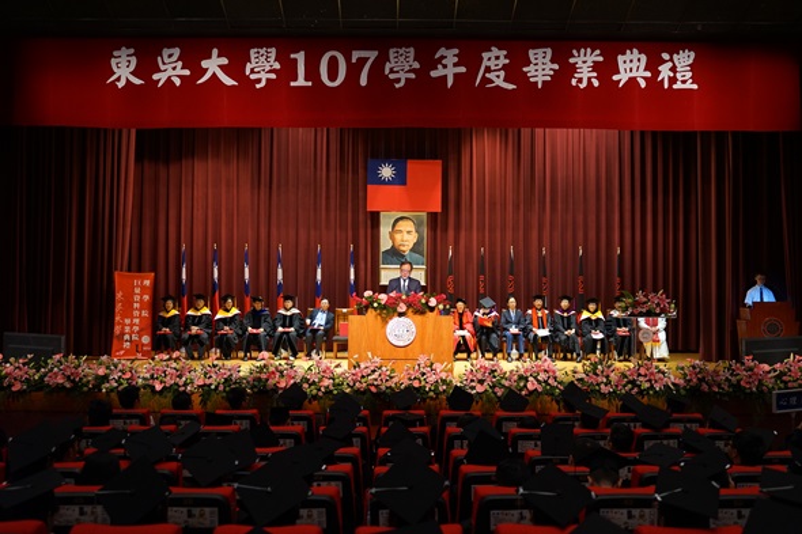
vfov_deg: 38.9
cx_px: 401
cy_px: 267
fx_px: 757
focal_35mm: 34
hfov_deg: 55.8
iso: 1000
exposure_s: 1/60
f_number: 2.8
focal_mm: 34
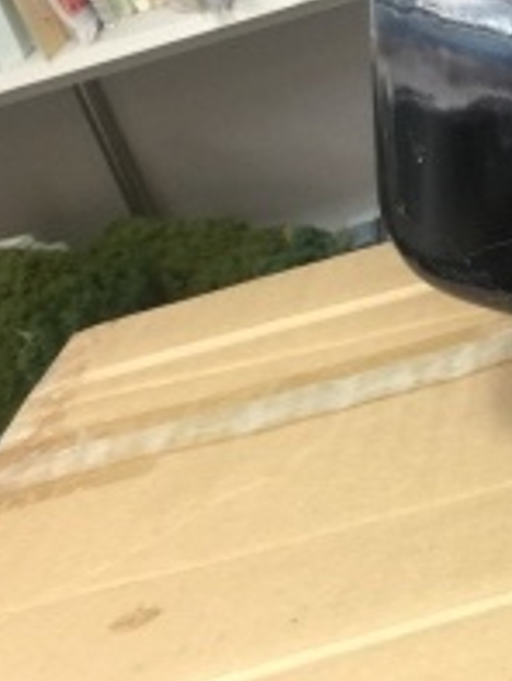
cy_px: -35
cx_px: 829
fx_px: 2029
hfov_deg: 13.3
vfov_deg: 18.5
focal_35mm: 103
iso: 64
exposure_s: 1/15
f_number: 2.2
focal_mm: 4.15
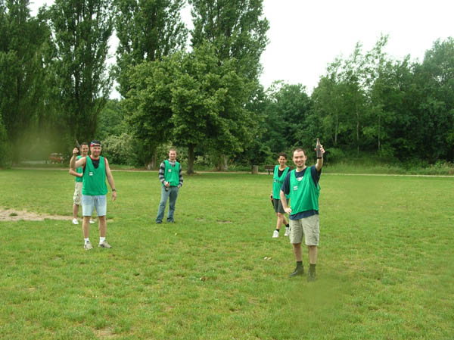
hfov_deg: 40.5
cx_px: 227
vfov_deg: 30.8
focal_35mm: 47
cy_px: 170
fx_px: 616
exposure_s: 1/182
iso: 50
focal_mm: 7.8
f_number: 4.1
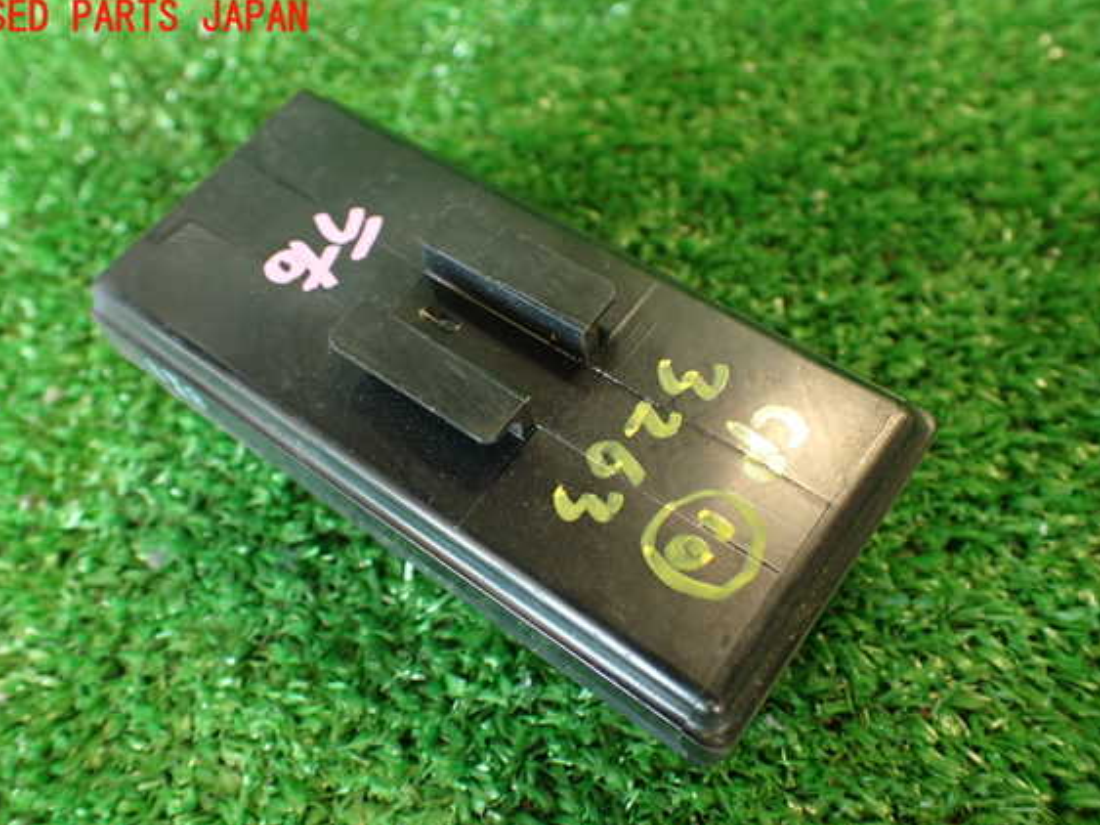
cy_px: 434
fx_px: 1017
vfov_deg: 44.1
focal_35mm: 32
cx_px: 539
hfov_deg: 56.8
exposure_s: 1/30
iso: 250
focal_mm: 5.4
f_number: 2.3
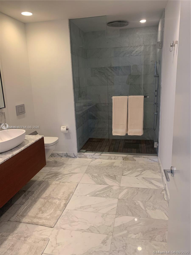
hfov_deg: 53.1
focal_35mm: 26
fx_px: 191
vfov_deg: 67.3
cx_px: 96
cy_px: 128
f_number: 1.8
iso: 125
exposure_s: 1/60
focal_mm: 4.25
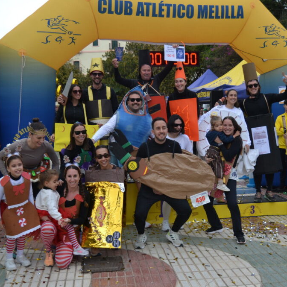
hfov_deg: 37.8
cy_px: 142
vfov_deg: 37.8
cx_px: 160
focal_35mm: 45
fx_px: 419
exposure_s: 1/800
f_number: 4
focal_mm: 23
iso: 400
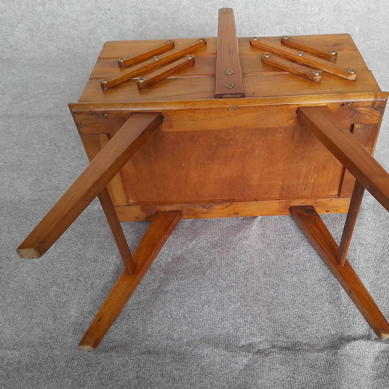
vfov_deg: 51.1
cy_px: 202
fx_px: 407
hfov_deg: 50.5
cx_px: 246
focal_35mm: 32
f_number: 2
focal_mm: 4.6
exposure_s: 1/40
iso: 320
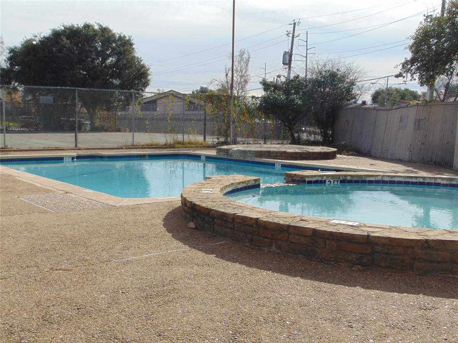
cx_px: 229
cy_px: 172
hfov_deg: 44.8
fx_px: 556
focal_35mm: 42
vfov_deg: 34.3
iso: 80
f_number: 8.7
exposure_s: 1/200
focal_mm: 7.6
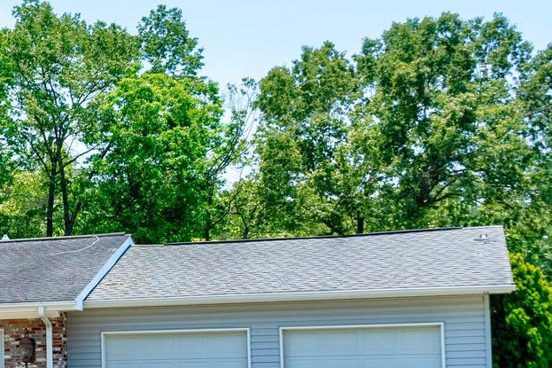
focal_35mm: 92
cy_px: 324
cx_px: -253
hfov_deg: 19.6
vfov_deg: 14.7
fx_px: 1410
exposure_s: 1/3200
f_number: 6.3
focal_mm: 28
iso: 80
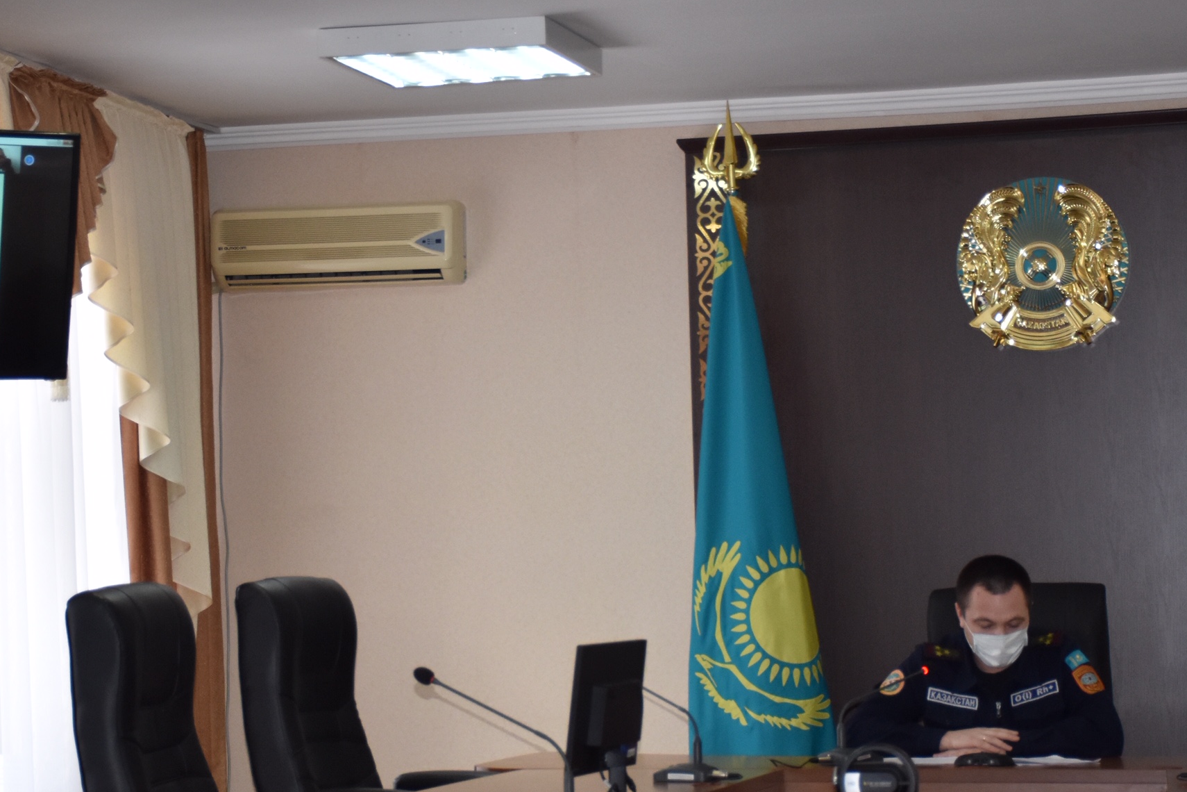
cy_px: 481
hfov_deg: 20.4
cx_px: 558
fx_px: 3297
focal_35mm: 100
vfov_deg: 13.7
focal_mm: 38
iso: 800
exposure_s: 1/200
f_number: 4.5
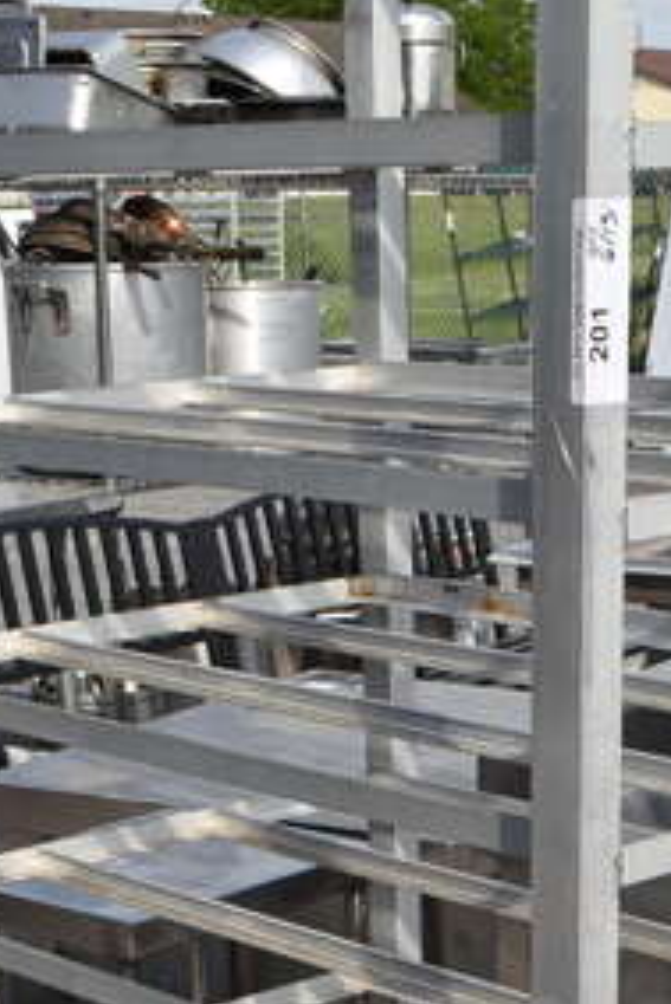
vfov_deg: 21.9
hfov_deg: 15.6
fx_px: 2429
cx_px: 547
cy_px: 1162
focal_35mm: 87
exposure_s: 1/250
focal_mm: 18
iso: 100
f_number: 8
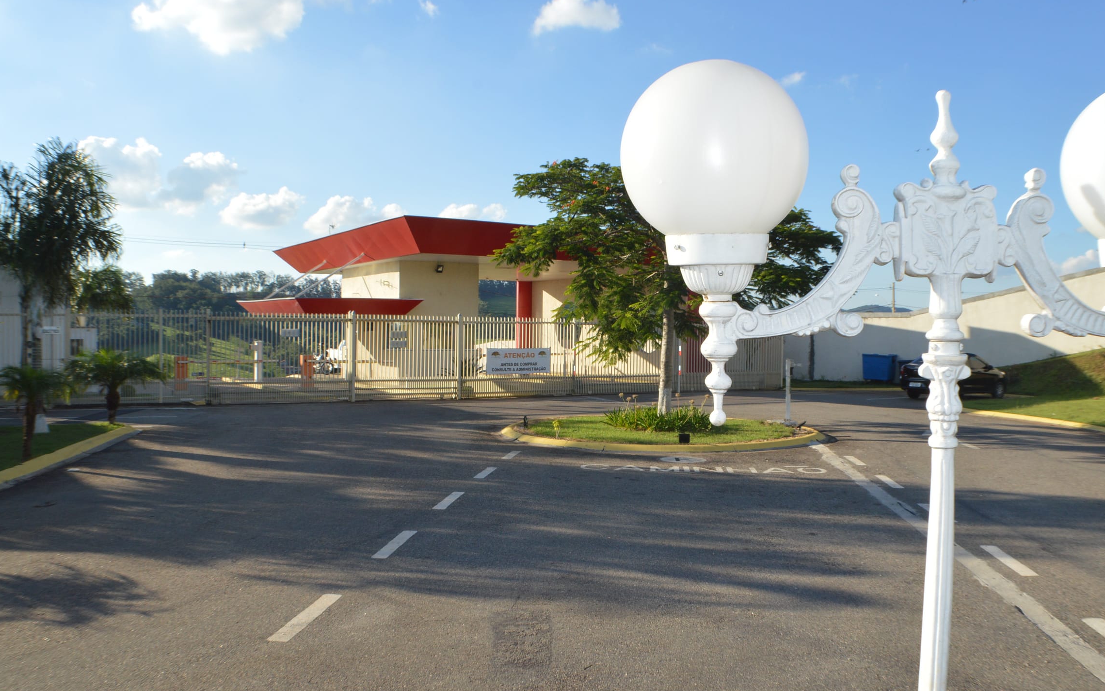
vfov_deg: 34.4
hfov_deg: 52.8
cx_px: 548
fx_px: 1114
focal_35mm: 37
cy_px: 336
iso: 400
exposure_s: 1/200
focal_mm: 24
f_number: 16
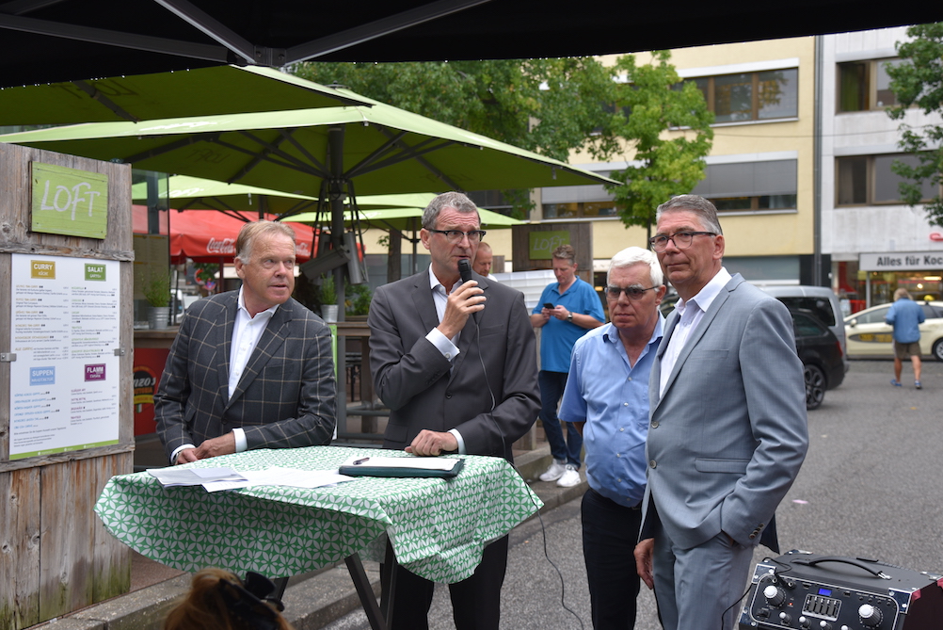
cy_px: 309
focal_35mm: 47
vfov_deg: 28.7
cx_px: 469
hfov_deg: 41.9
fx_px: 1232
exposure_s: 1/125
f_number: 5.6
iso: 400
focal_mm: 46
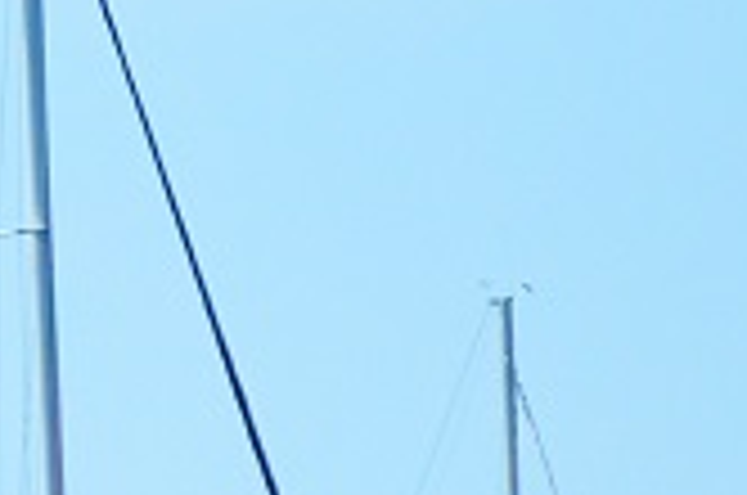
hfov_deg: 0.9
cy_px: 1260
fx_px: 45024
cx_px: -1440
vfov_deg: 0.6
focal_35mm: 2174
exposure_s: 1/8000
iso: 2000
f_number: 5.3
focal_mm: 240
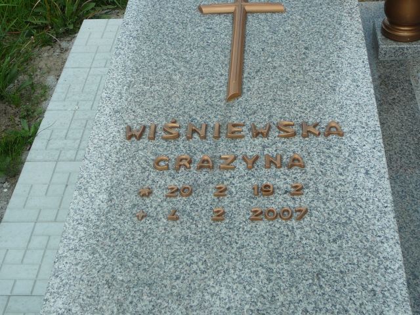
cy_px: 158
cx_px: 210
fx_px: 716
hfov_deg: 32.7
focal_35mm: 59
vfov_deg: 24.8
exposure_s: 1/640
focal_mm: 8.7
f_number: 3.5
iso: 80
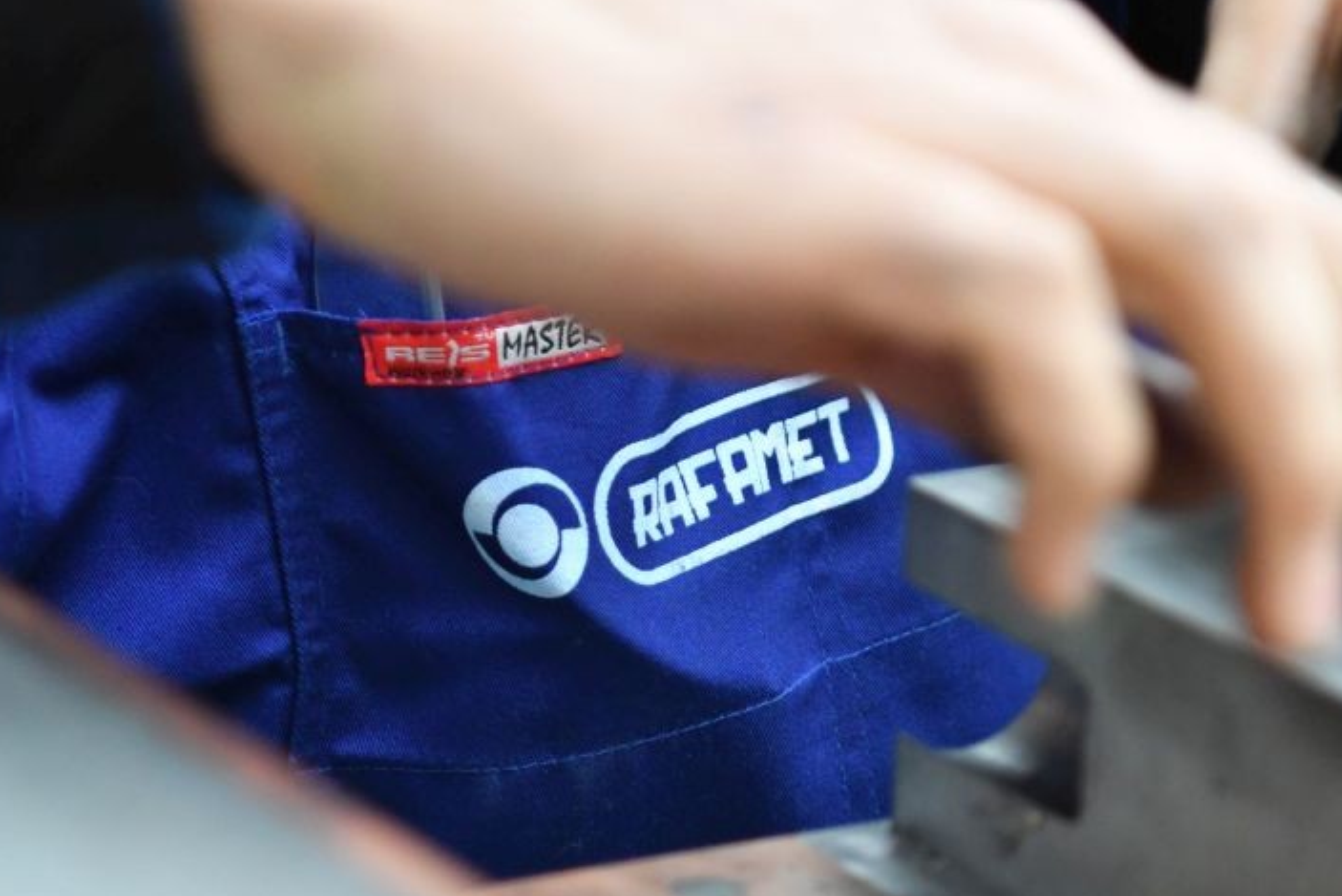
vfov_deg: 9.0
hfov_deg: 13.4
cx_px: 716
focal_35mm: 153
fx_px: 5704
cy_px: 643
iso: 2800
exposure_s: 1/125
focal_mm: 70
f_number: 2.8
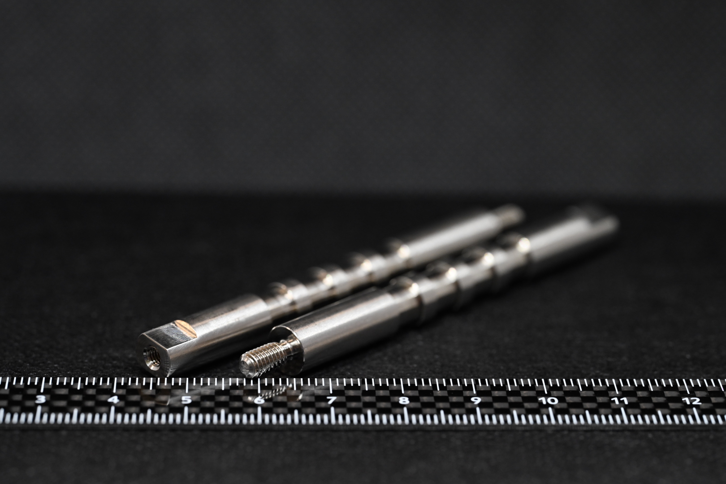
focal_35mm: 105
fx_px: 2117
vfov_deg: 13.0
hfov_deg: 19.5
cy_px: 242
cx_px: 363
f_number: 8
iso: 1250
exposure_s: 1/125
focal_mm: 105
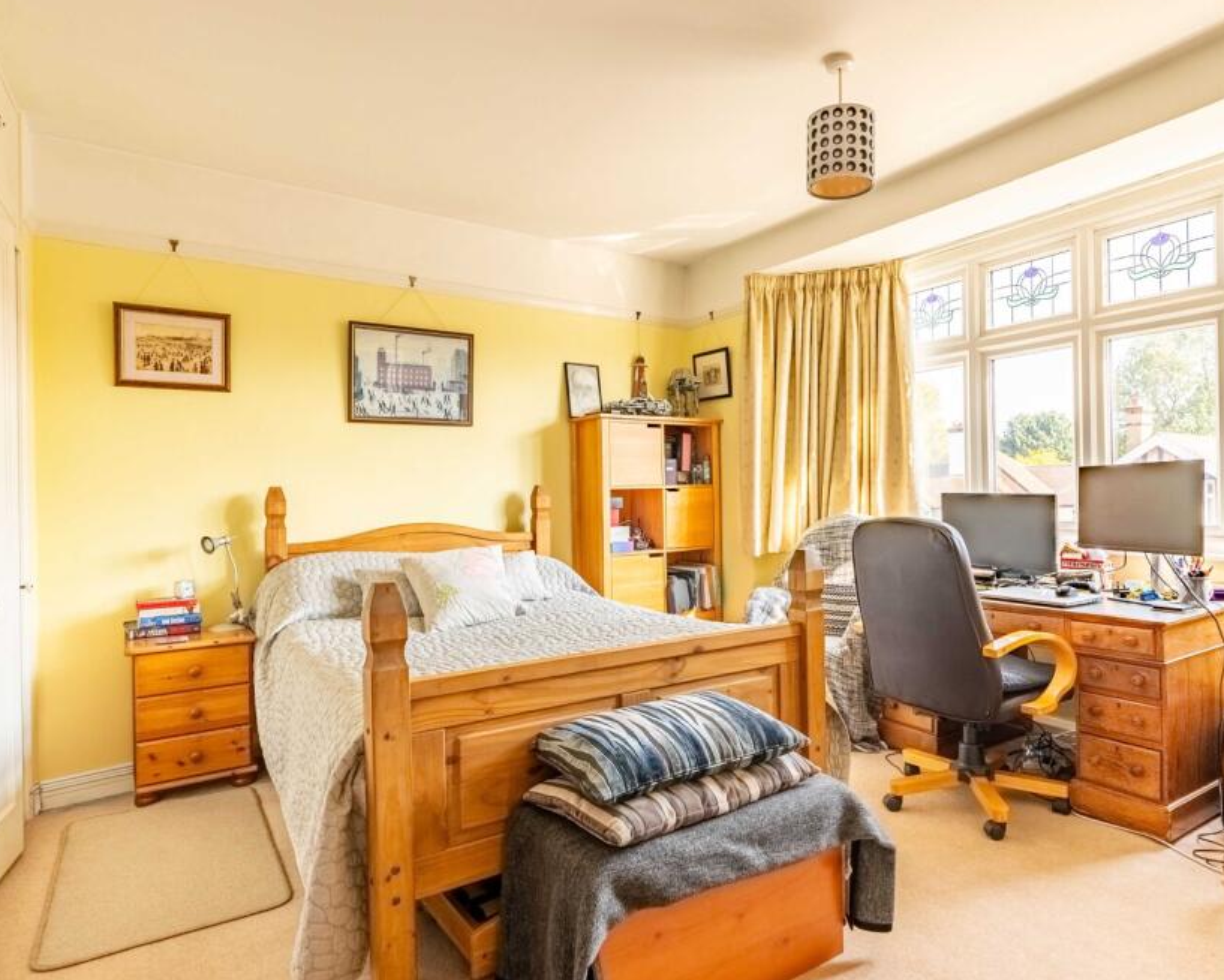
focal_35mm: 20
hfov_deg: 80.2
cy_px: 489
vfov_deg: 68.1
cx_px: 664
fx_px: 725
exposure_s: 1/1600
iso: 1000
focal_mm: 17
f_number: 8
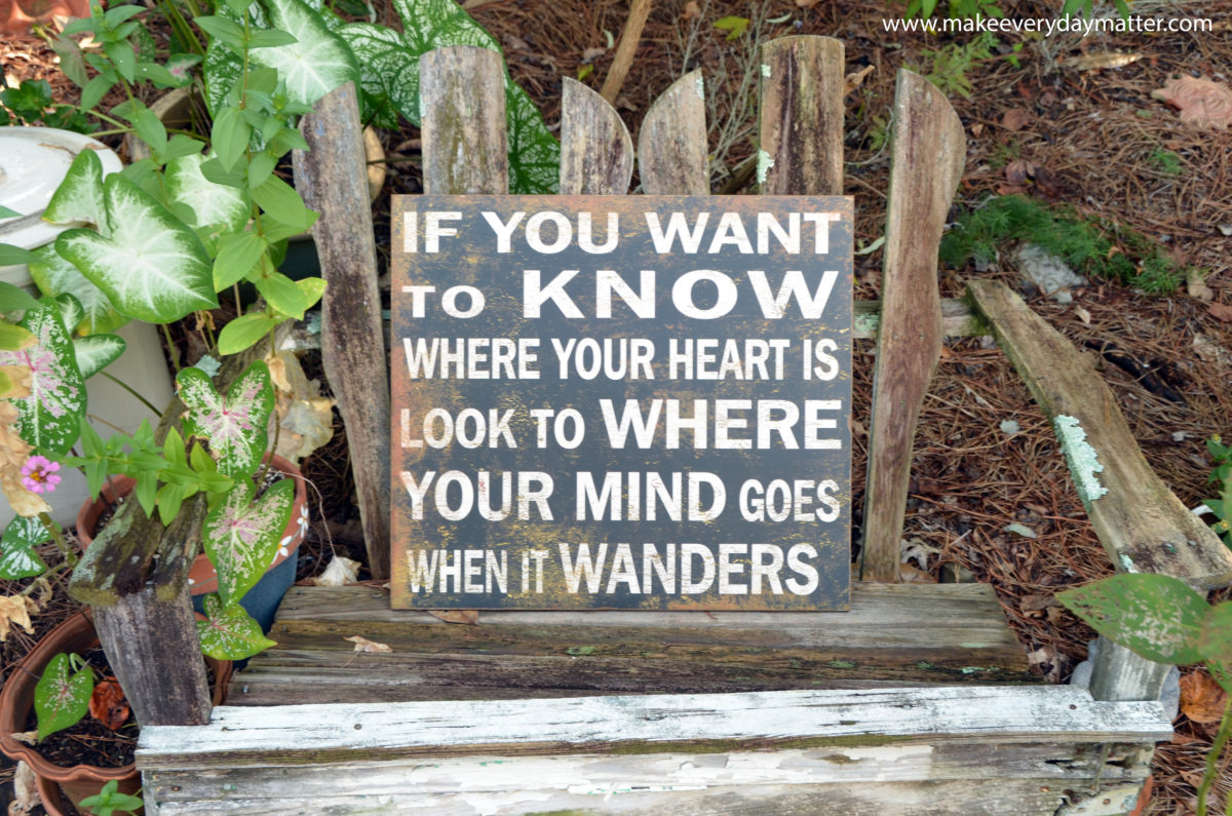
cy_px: 408
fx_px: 1383
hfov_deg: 48.0
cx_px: 616
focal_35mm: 40
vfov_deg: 32.9
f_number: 8
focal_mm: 27
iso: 400
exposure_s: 1/30
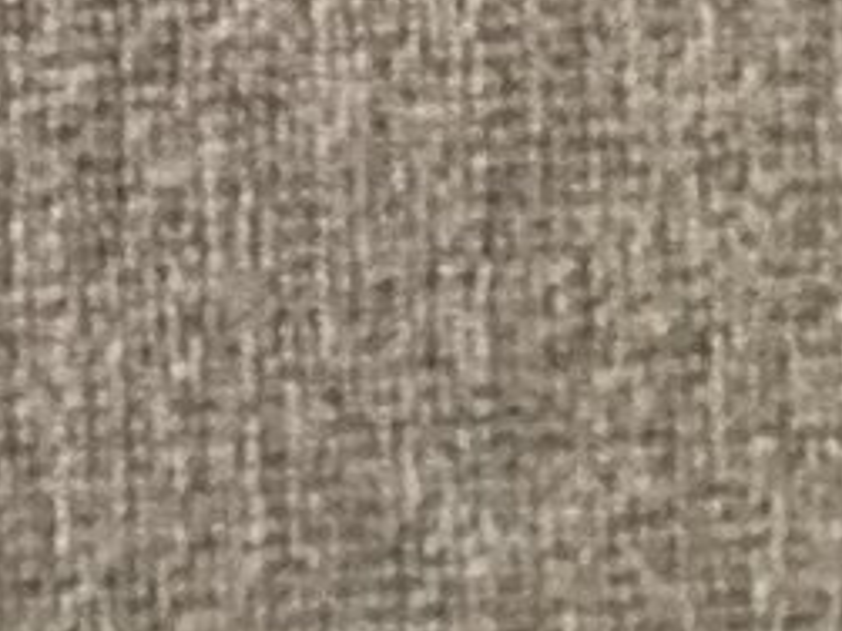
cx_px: -471
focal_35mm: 187
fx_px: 4546
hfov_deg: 10.2
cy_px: -1129
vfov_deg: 7.2
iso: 400
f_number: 2.4
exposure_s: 1/40
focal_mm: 3.3
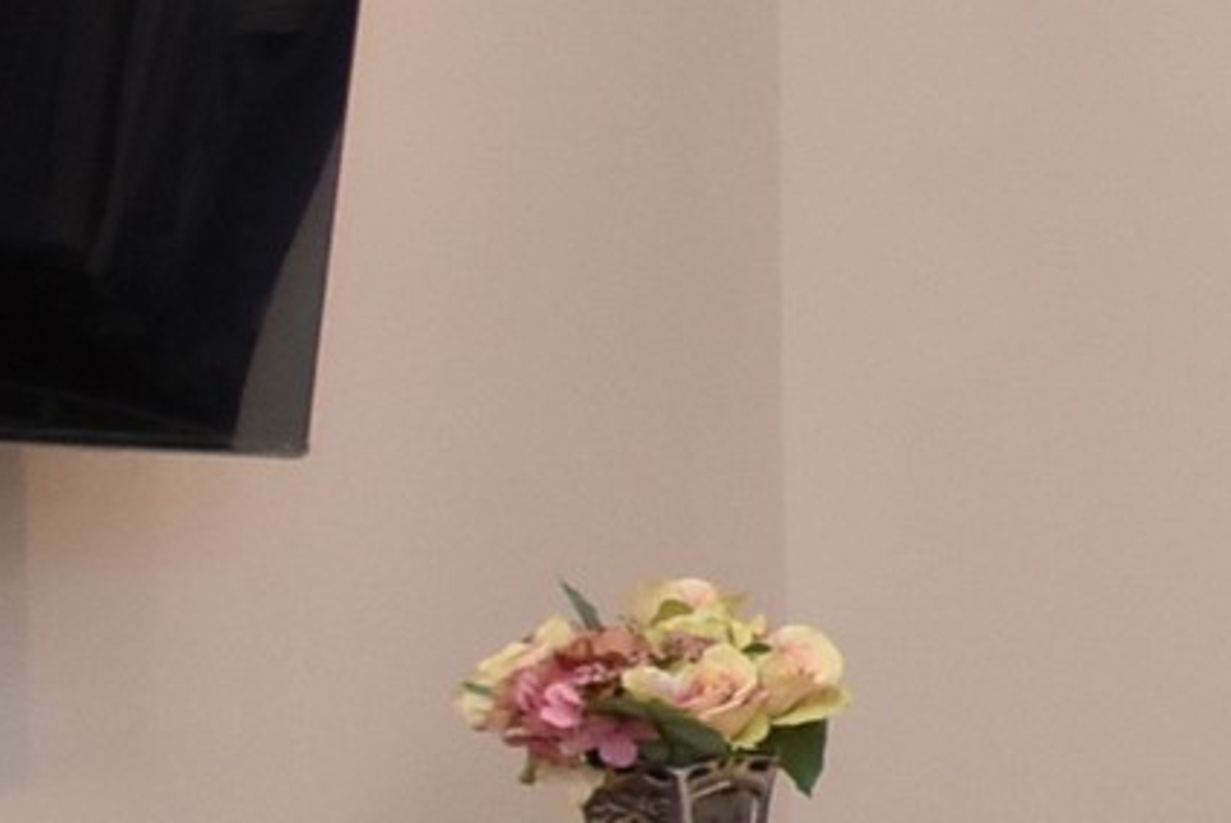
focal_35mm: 114
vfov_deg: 12.0
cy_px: 603
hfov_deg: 11.6
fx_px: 3901
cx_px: 3541
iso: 800
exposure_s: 1/60
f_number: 7.1
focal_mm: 12
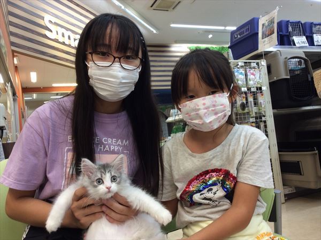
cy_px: 120
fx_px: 296
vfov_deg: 44.0
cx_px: 160
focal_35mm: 32
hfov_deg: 56.9
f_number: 2.4
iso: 40
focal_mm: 3.3
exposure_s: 1/24
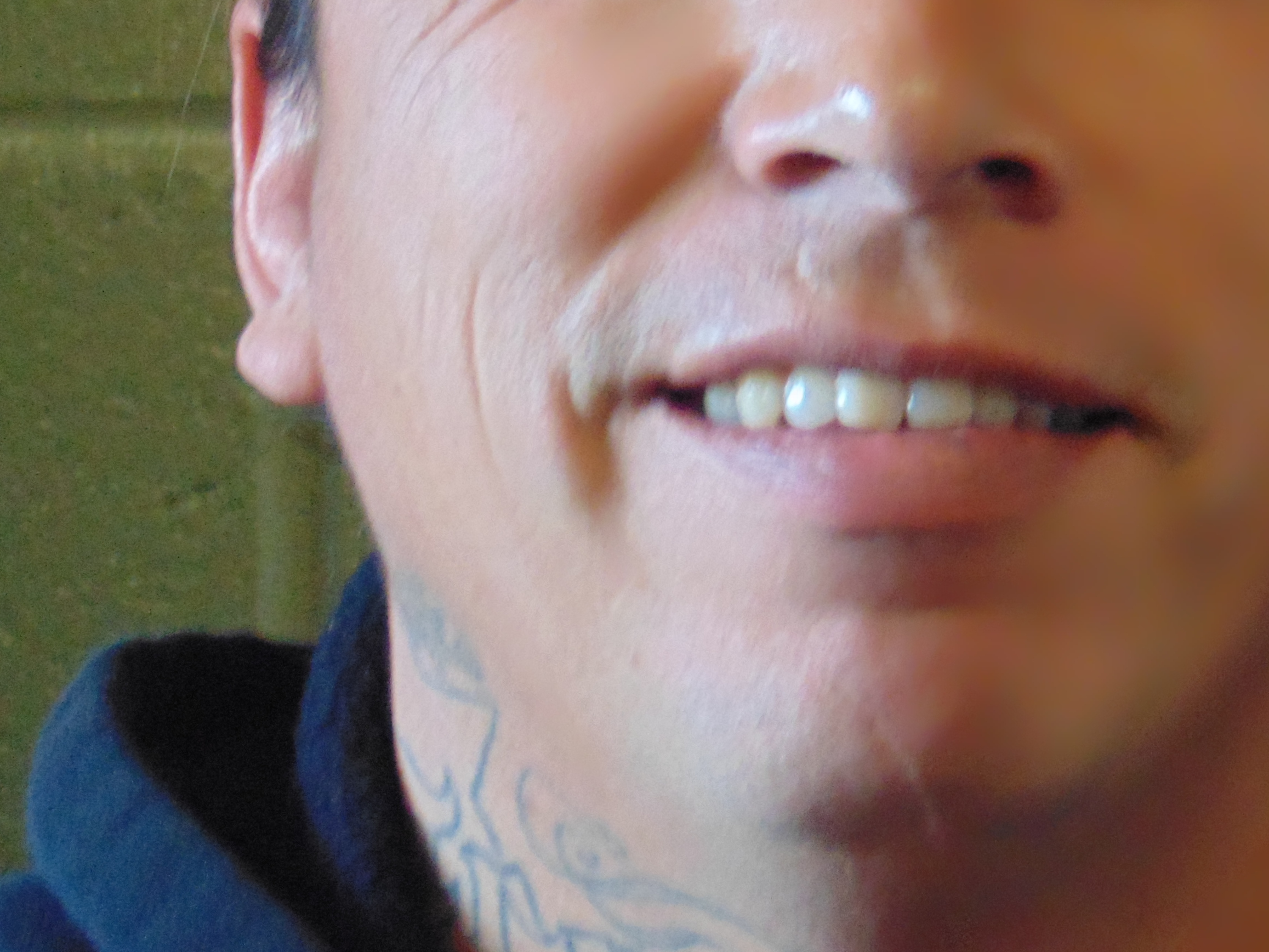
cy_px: 63
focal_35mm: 296
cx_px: 929
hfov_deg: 6.7
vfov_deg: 5.0
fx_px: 10851
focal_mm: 23.9
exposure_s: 1/30
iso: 400
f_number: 4
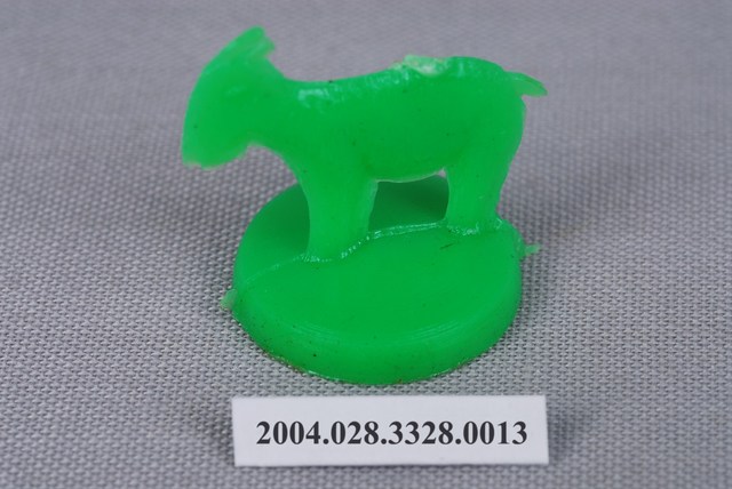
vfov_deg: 15.2
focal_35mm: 90
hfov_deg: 22.6
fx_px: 1832
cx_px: 366
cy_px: 244
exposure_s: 1/125
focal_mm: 60
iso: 100
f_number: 25
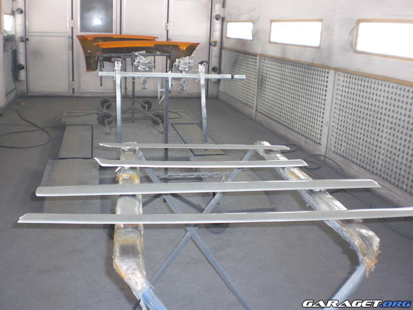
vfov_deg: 39.7
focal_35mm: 36
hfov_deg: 51.4
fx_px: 430
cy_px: 155
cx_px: 206
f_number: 3.1
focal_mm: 6.3
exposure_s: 1/60
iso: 200
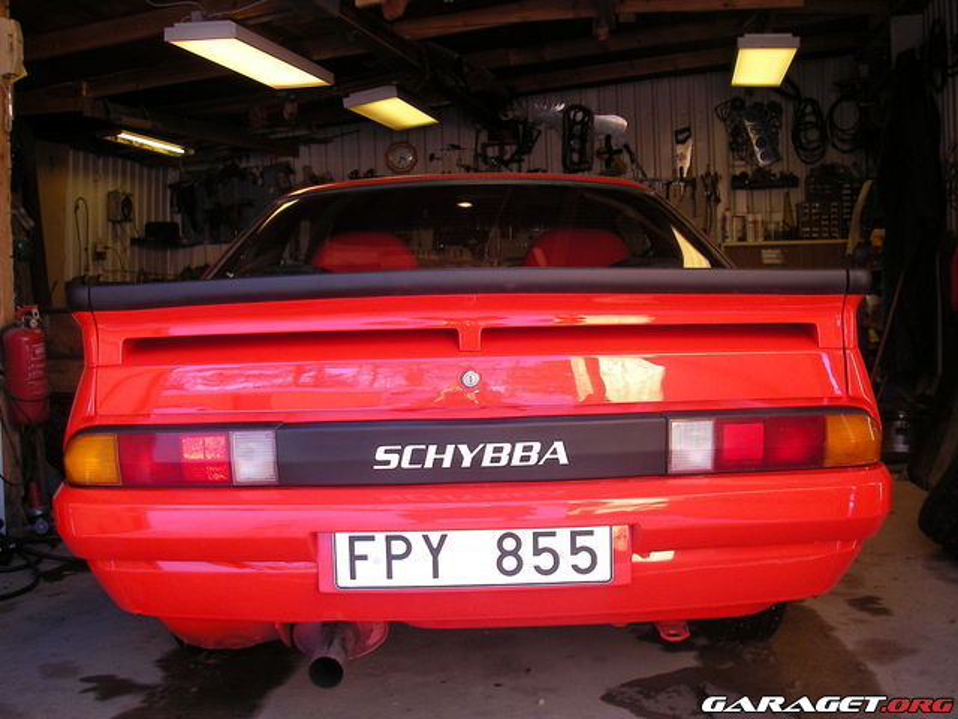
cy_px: 360
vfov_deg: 37.7
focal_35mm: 38
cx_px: 479
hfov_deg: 49.0
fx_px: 1052
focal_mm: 6.3
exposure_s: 1/50
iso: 75
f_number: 3.3
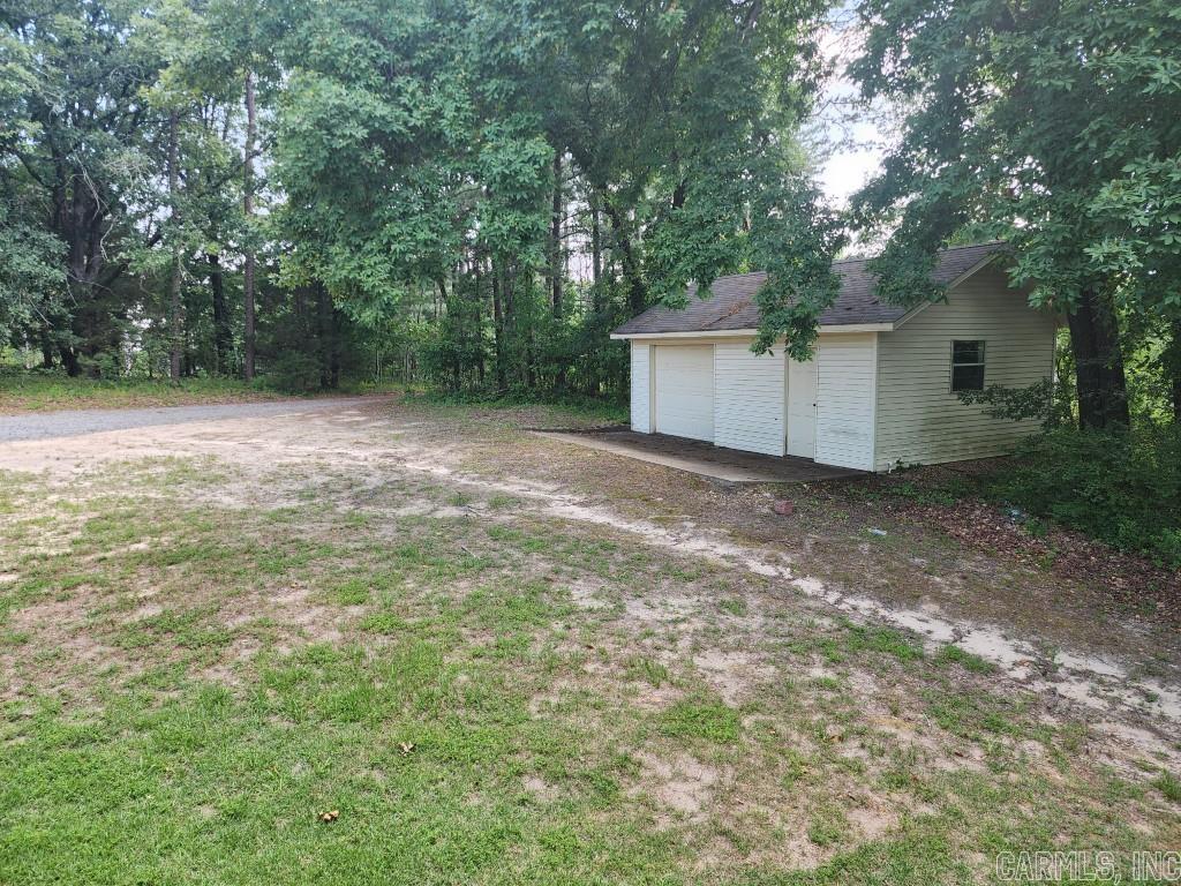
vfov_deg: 58.9
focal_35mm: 23
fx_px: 785
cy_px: 443
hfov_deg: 73.9
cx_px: 590
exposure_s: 1/180
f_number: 1.8
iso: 40
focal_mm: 6.4
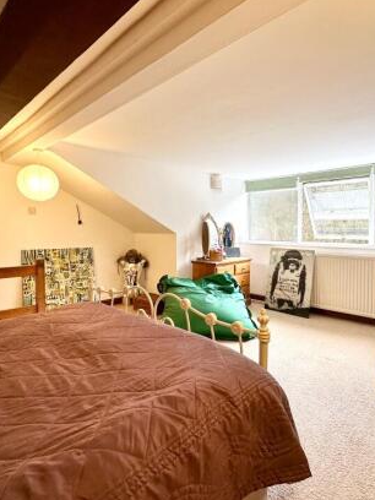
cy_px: 243
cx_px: 195
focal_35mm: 20
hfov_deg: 65.9
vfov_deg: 81.7
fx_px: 289
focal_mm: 2.22
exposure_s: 1/99
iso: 80
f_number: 2.2
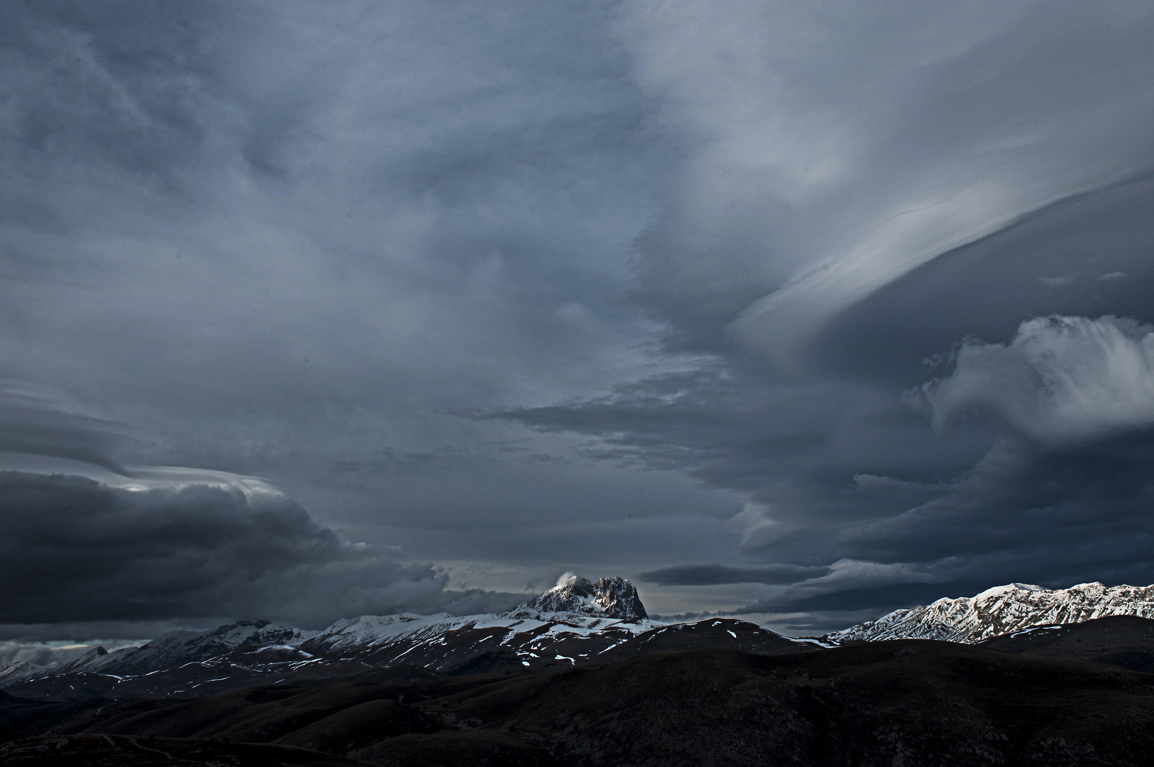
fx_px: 1537
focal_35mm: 48
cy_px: 384
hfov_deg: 41.2
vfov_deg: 28.0
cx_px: 577
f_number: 20
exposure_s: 1/100
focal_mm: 32
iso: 200
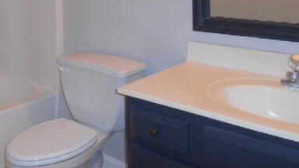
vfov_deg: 23.9
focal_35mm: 47
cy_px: -15
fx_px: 373
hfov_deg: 43.0
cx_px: 94
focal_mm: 4.7
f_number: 3.4
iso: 200
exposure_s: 1/25
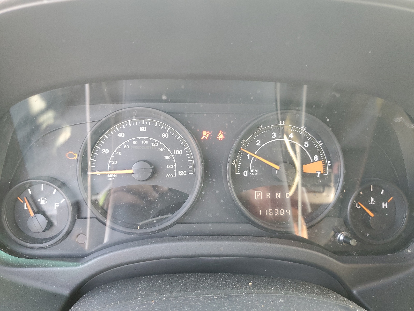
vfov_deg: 53.1
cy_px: 156
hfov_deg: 67.3
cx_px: 207
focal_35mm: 26
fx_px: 311
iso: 126
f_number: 1.5
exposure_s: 1/60.2
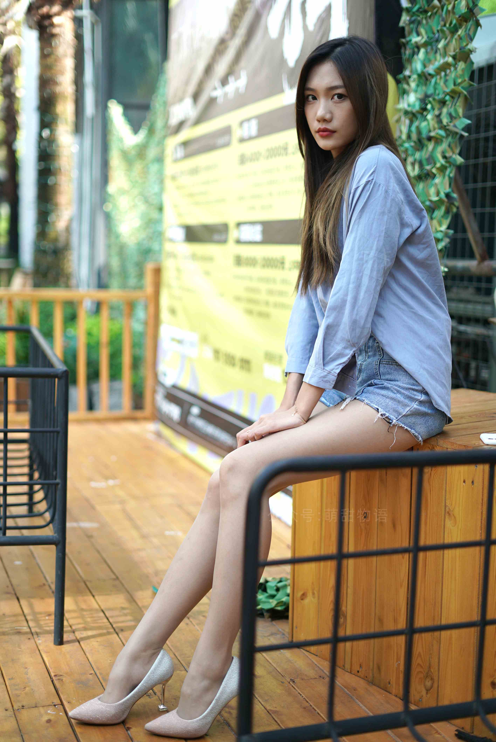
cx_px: 248
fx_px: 1032
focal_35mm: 50
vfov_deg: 39.6
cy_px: 371
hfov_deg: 27.0
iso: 200
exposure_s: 1/800
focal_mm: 50
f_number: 2
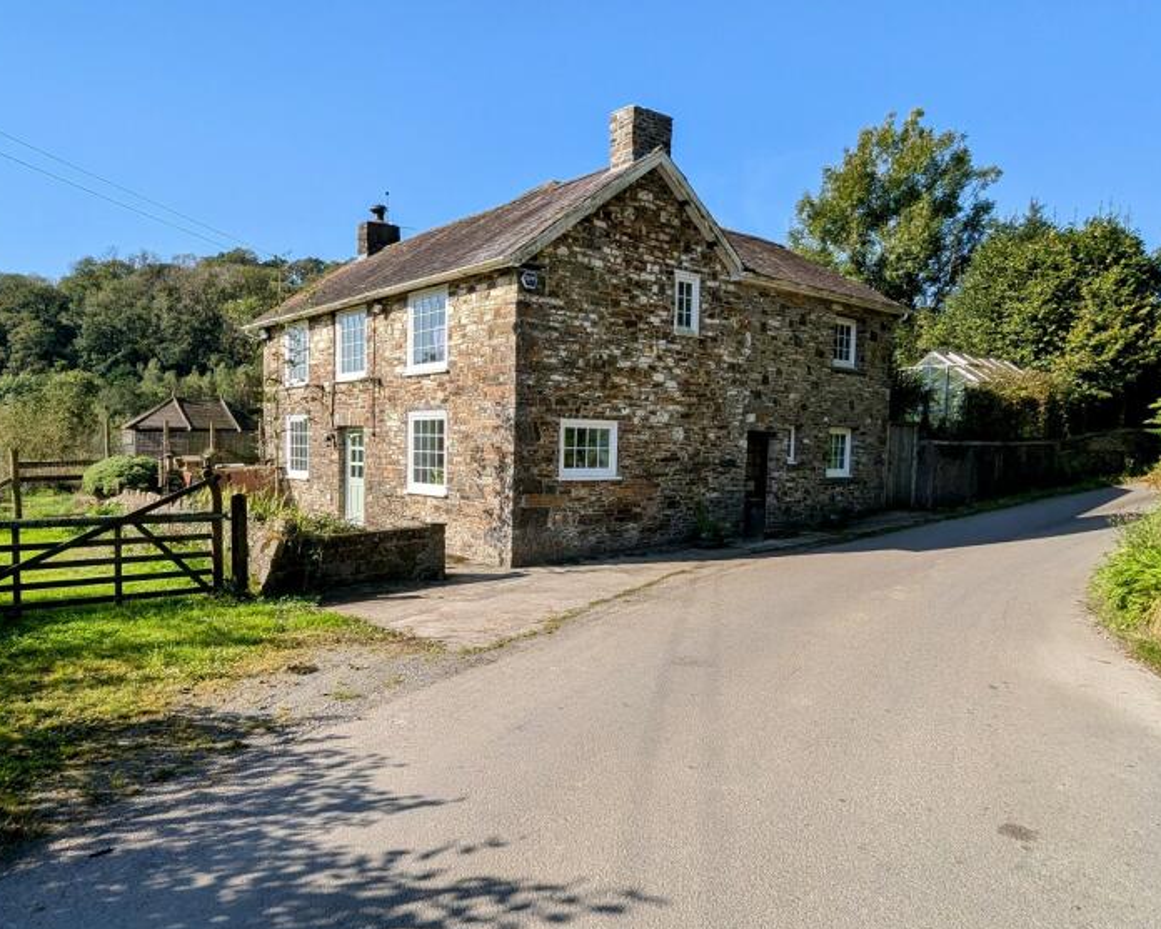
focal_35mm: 23
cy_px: 496
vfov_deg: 60.8
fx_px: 790
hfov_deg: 72.3
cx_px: 510
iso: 45
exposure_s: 1/1300
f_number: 2.2
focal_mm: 2.35
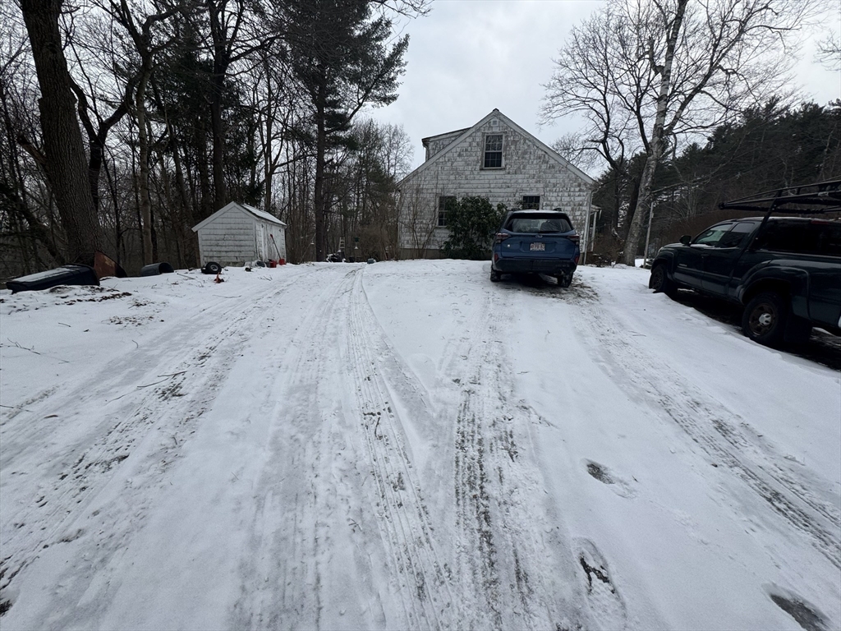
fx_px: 340
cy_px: 316
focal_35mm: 14
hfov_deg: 102.1
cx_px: 420
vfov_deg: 85.7
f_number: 2.2
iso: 50
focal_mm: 2.22
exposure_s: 1/993
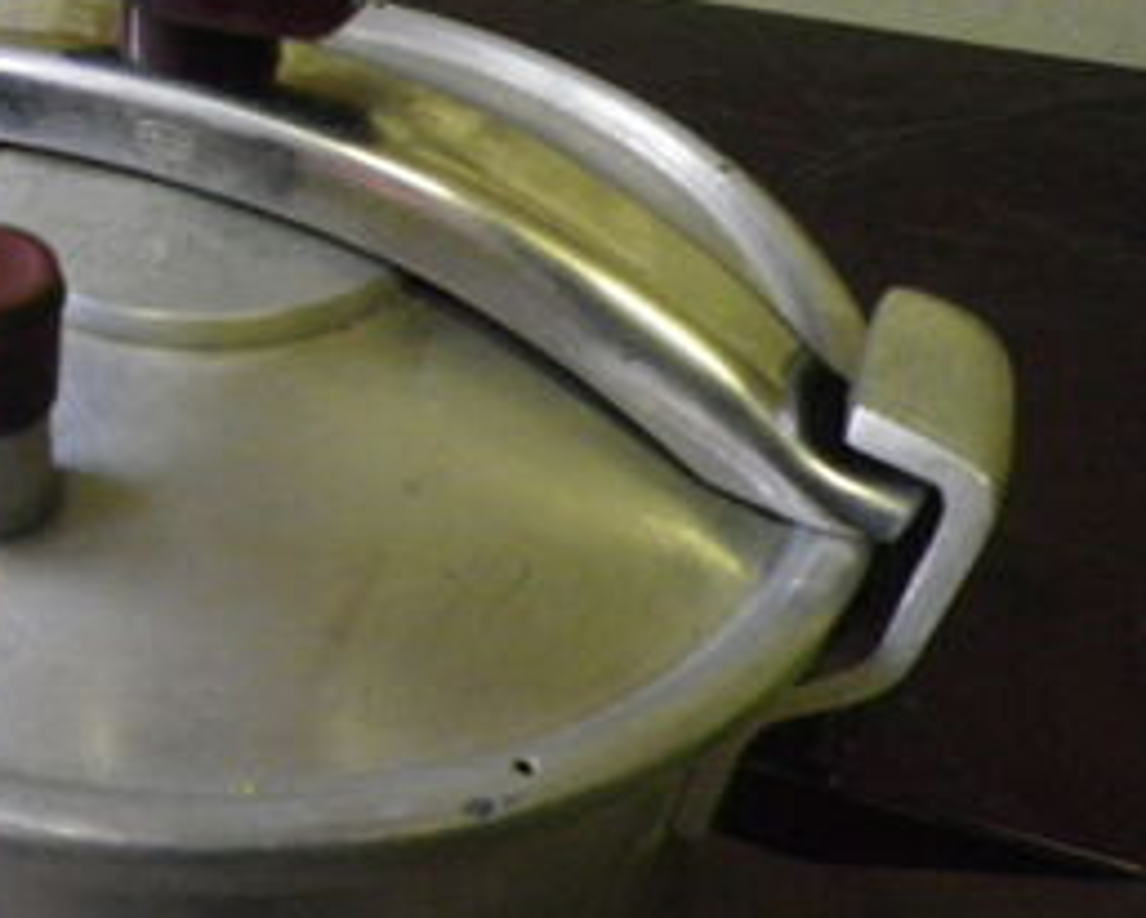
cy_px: 561
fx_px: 1731
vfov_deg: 29.6
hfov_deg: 34.9
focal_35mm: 51
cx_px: 152
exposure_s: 1/60
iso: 500
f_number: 2.6
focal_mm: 4.9
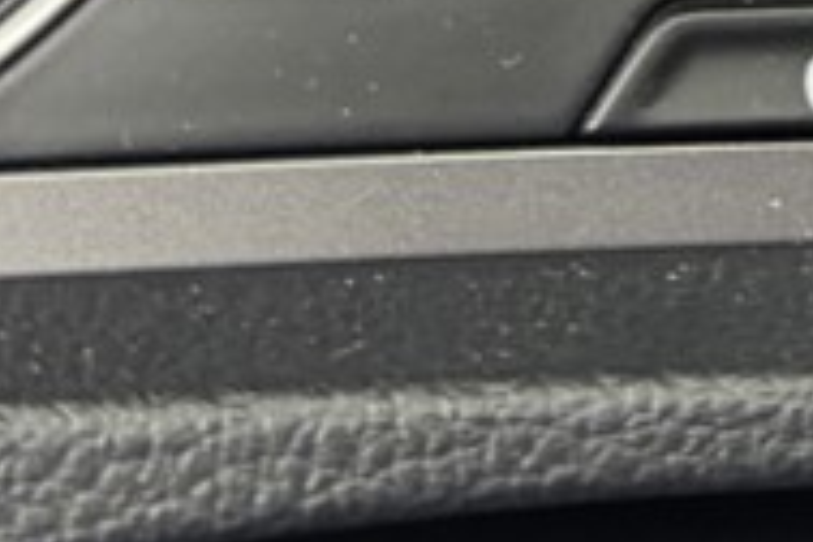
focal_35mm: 132
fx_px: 2981
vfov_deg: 9.1
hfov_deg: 15.3
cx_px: 738
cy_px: -862
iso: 640
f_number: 1.78
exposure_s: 1/34
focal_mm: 6.76
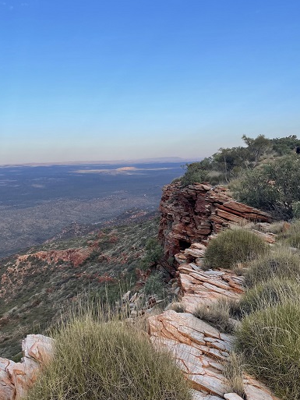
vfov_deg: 48.9
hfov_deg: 37.5
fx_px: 439
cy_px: 213
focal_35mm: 38
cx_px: 112
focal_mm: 4.2
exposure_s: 1/1531
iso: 32
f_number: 1.6
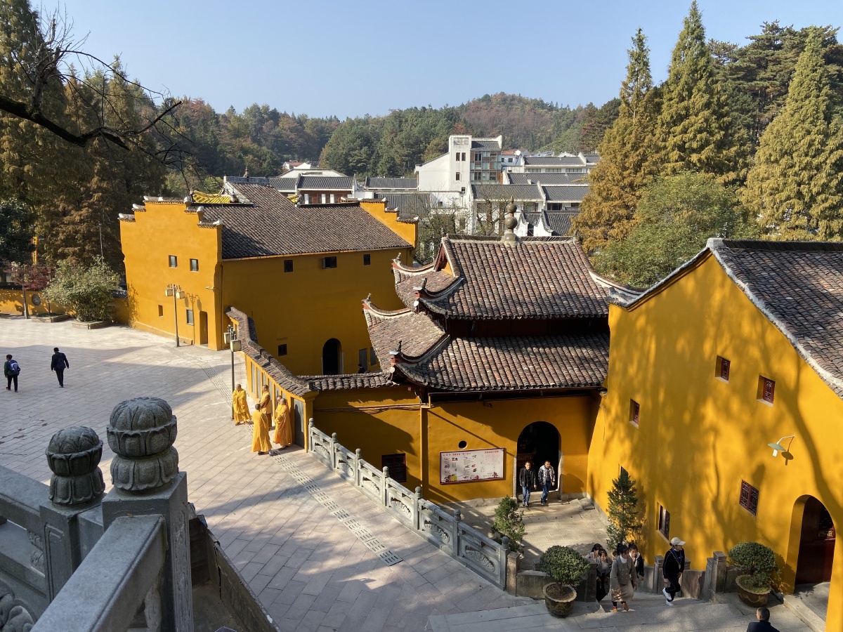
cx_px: 422
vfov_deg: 53.1
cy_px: 316
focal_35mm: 26
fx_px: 633
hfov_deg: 67.3
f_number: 1.8
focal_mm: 4.25
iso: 32
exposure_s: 1/920
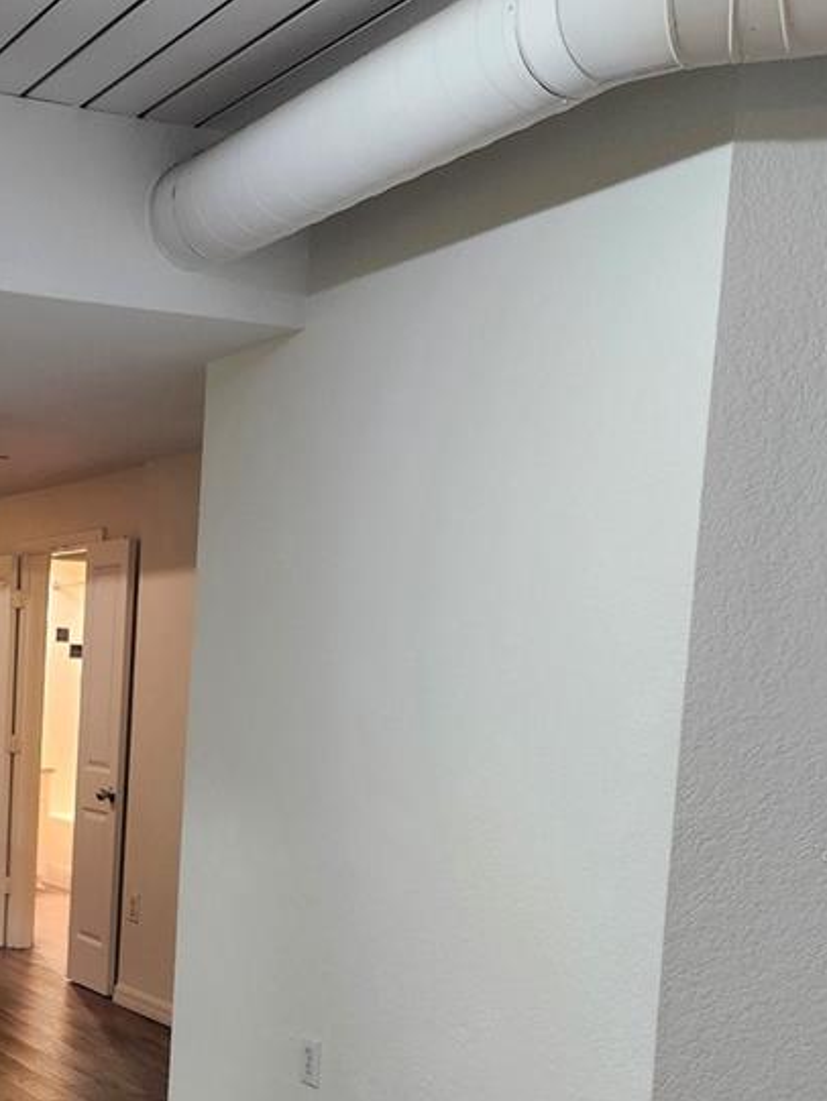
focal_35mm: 51
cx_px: 49
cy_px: 861
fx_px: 1624
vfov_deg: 36.4
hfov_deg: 27.3
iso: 640
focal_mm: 5.54
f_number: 1.8
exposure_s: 1/120
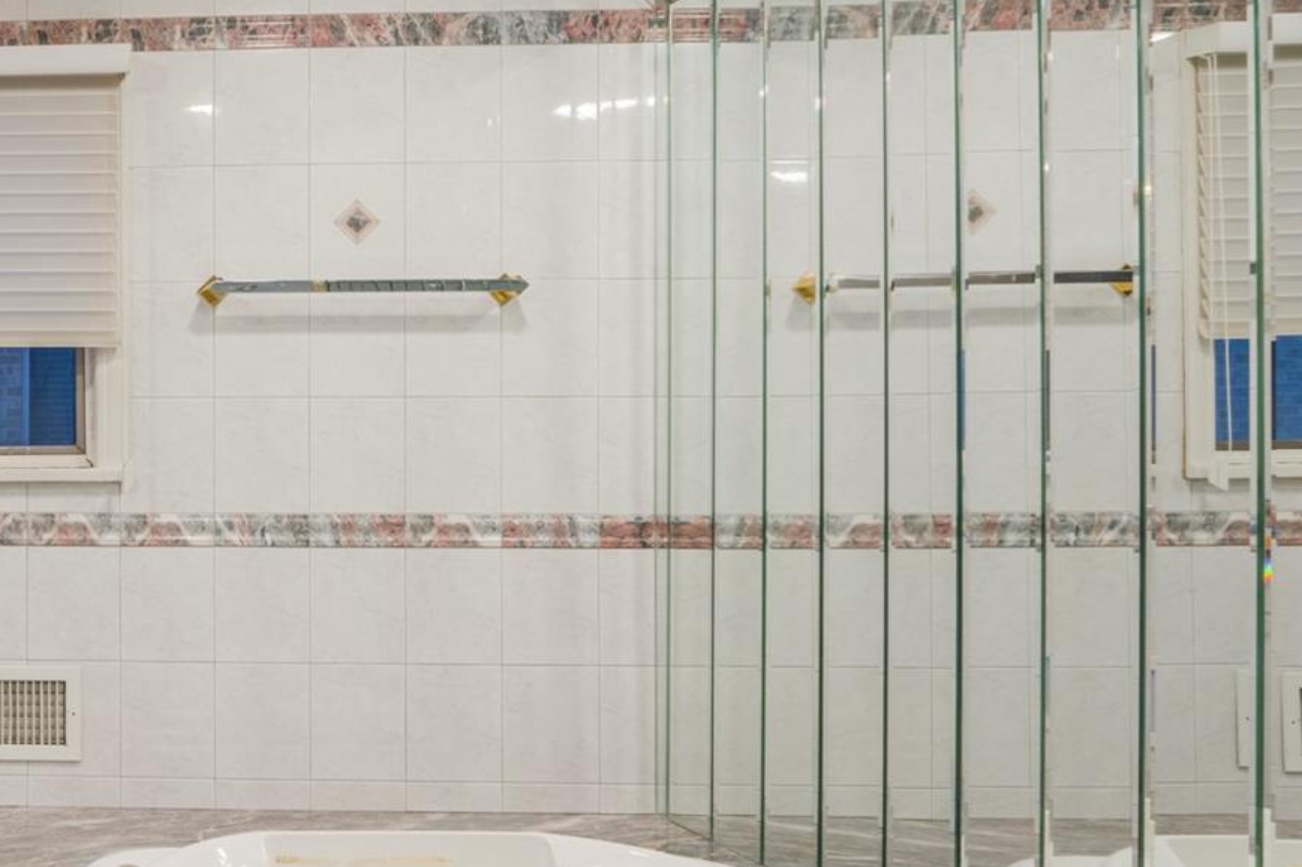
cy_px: 468
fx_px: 1193
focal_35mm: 33
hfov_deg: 42.8
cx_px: -174
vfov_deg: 39.9
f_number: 10
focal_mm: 14
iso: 1000
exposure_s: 1/25
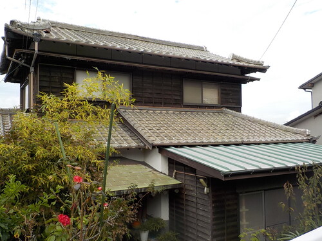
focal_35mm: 30
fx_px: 279
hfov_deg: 60.0
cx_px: 161
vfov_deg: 46.8
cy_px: 120
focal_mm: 4.1
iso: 125
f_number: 3.3
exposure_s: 1/400
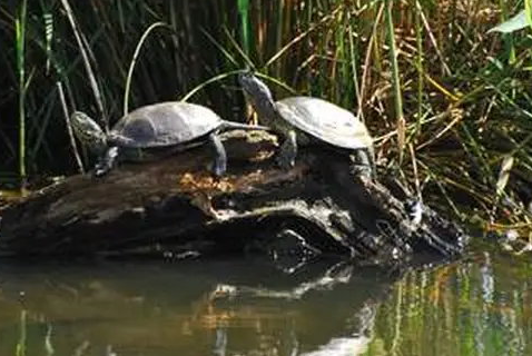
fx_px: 16719
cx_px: 216
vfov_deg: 1.2
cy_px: 123
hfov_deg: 1.8
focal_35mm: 1130
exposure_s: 1/250
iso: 200
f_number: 5.6
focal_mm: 300
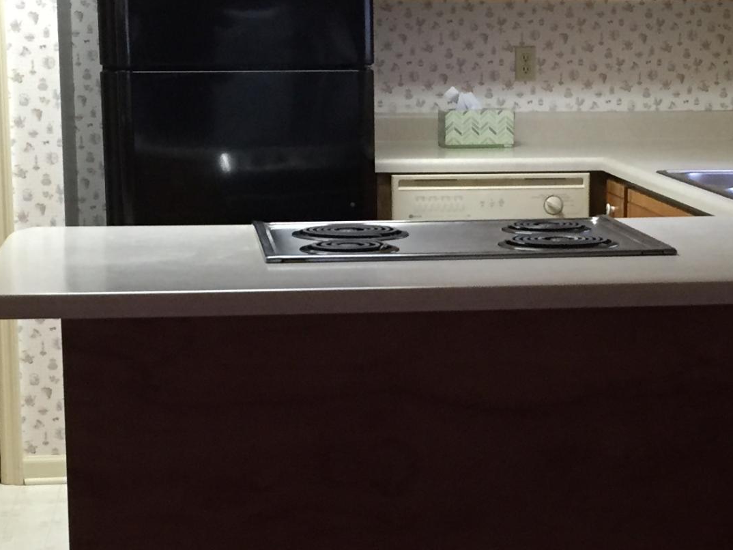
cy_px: 330
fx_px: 1716
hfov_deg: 24.0
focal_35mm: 81
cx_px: 485
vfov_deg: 18.2
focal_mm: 4.15
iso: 160
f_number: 2.2
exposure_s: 1/30
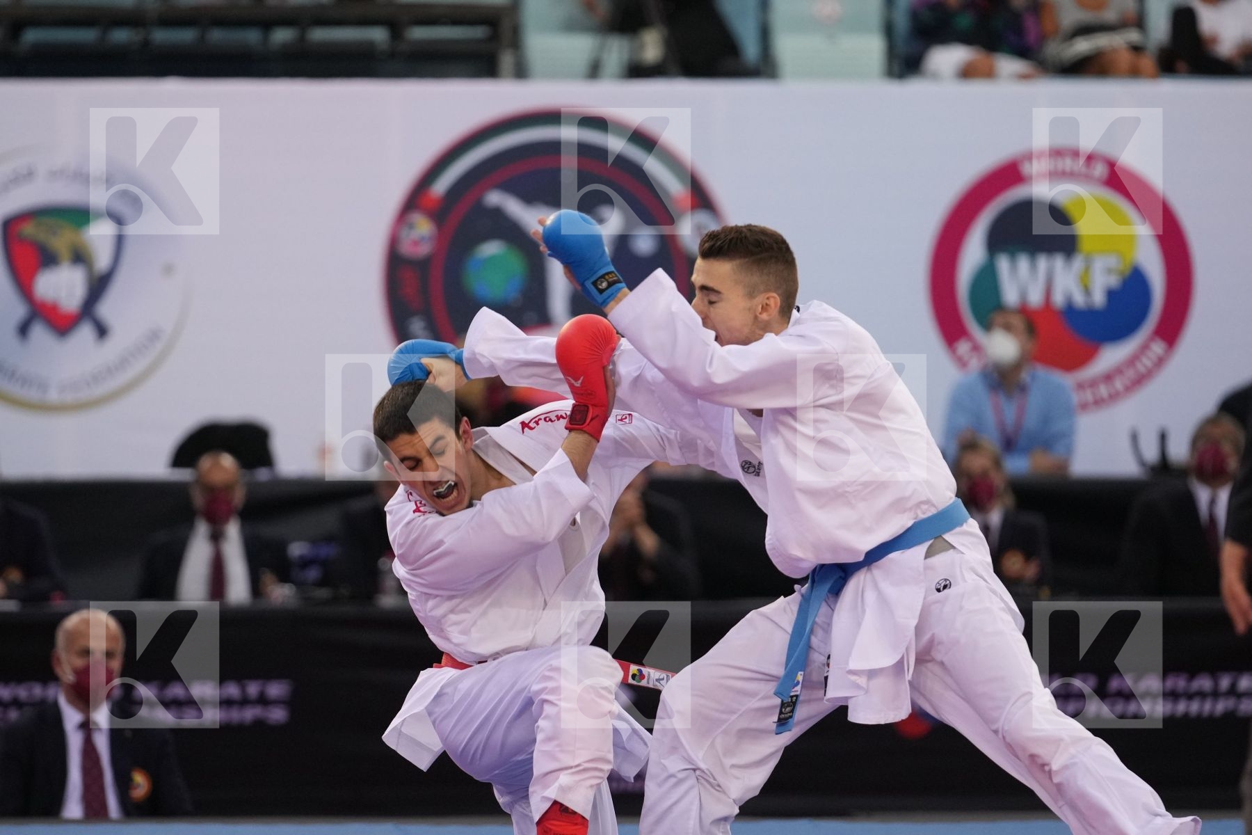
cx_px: 626
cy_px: 418
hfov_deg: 6.9
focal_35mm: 300
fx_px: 10433
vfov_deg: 4.6
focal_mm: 200
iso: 2000
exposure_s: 1/1000
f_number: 2.8
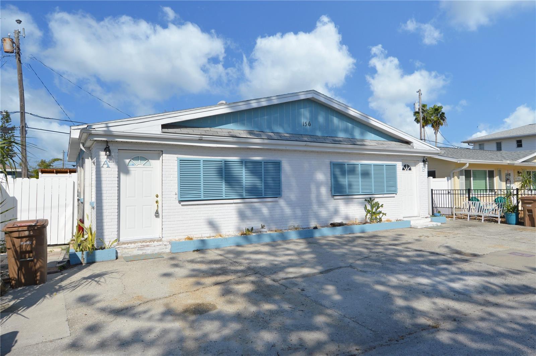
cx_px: 268
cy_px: 178
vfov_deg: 59.4
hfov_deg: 81.3
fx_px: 312
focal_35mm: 21
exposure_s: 1/320
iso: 100
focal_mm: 14
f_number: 9
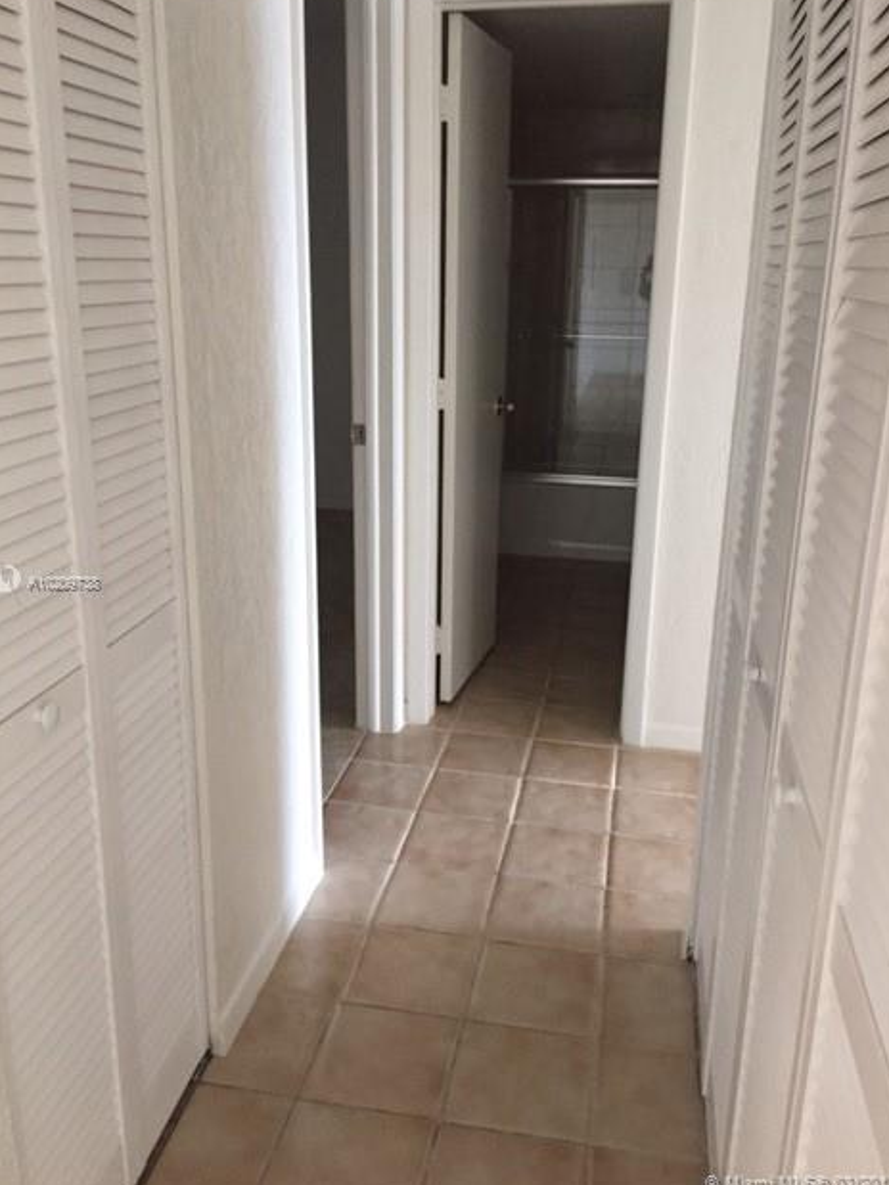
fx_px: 1028
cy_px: 584
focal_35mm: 30
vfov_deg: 60.0
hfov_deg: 46.8
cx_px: 441
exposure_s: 1/30
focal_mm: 4.15
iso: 200
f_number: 2.2
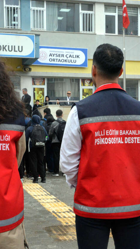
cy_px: 126
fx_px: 442
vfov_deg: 31.4
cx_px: 80
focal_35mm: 67
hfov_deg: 18.0
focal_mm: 42
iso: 5000
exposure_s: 1/1000
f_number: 16
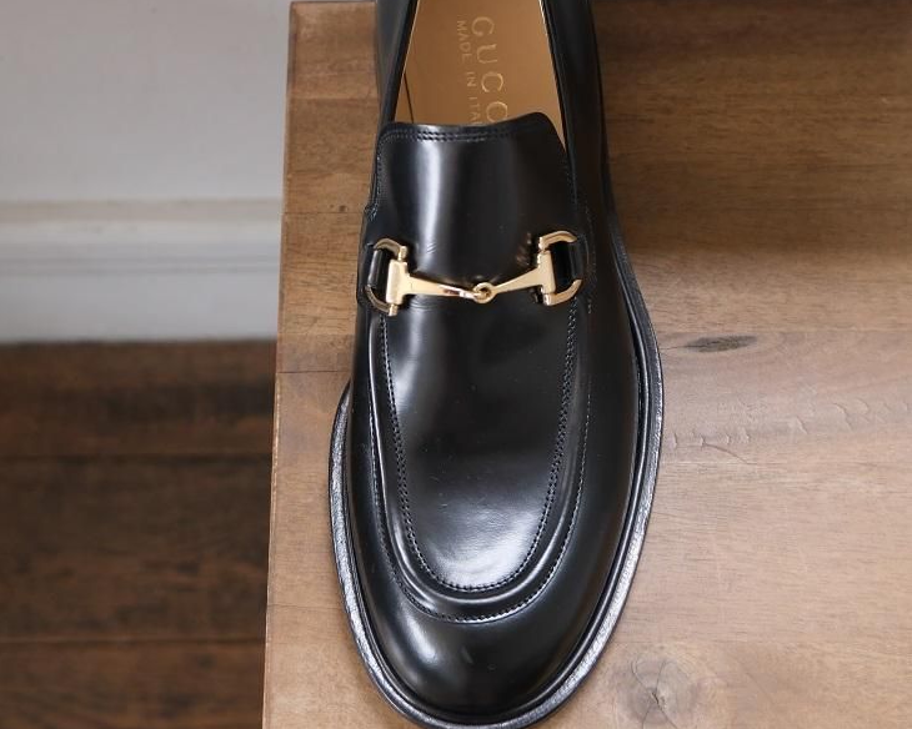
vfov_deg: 25.7
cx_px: 455
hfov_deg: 32.5
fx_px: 1566
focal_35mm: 58
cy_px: 121
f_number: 4.4
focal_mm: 27.1
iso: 1000
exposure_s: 1/100
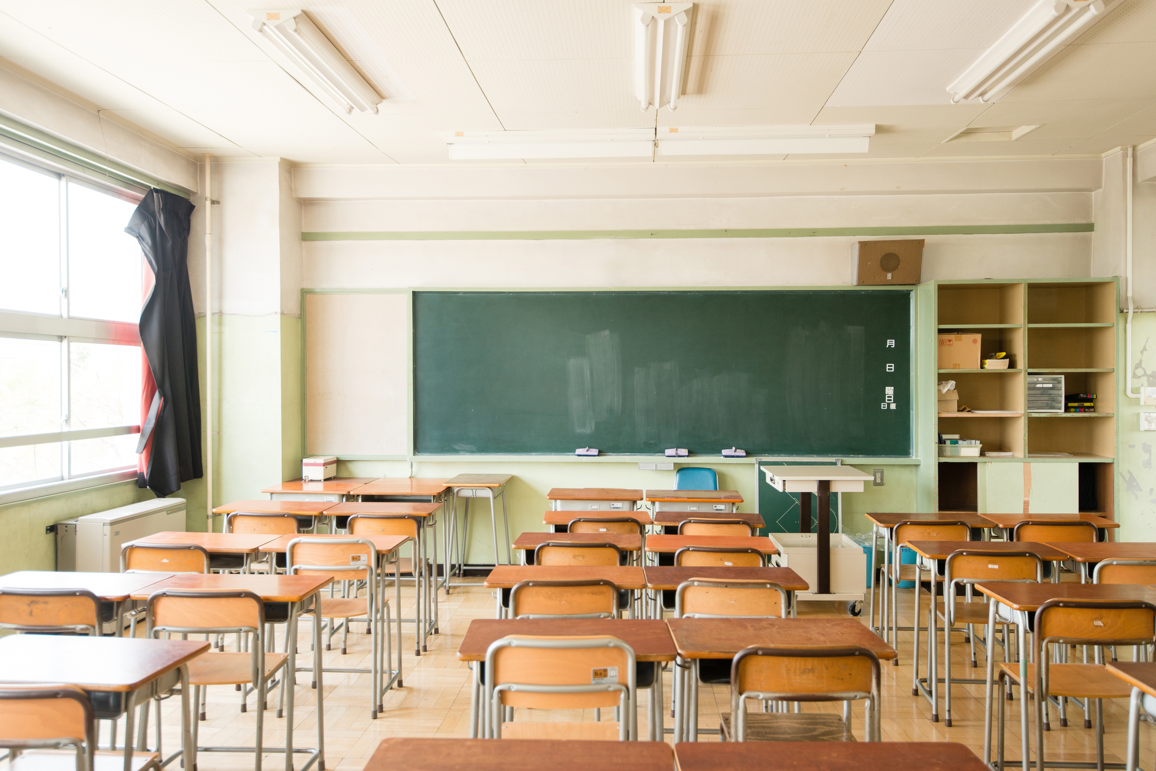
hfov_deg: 61.9
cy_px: 386
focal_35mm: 30
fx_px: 963
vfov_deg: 43.6
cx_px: 578
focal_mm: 30
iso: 400
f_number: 4
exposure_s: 1/80
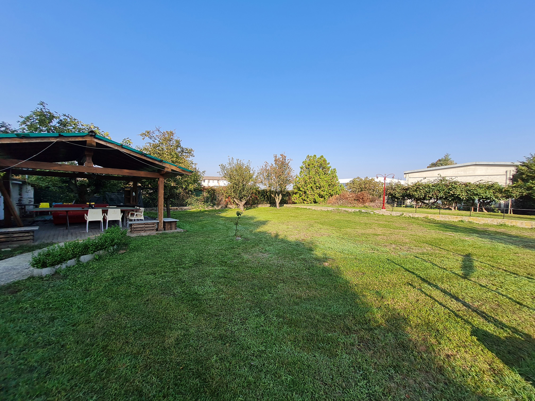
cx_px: 268
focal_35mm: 13
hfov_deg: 106.2
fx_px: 201
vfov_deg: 89.9
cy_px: 200
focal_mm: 1.74
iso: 50
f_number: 2.2
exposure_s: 1/688
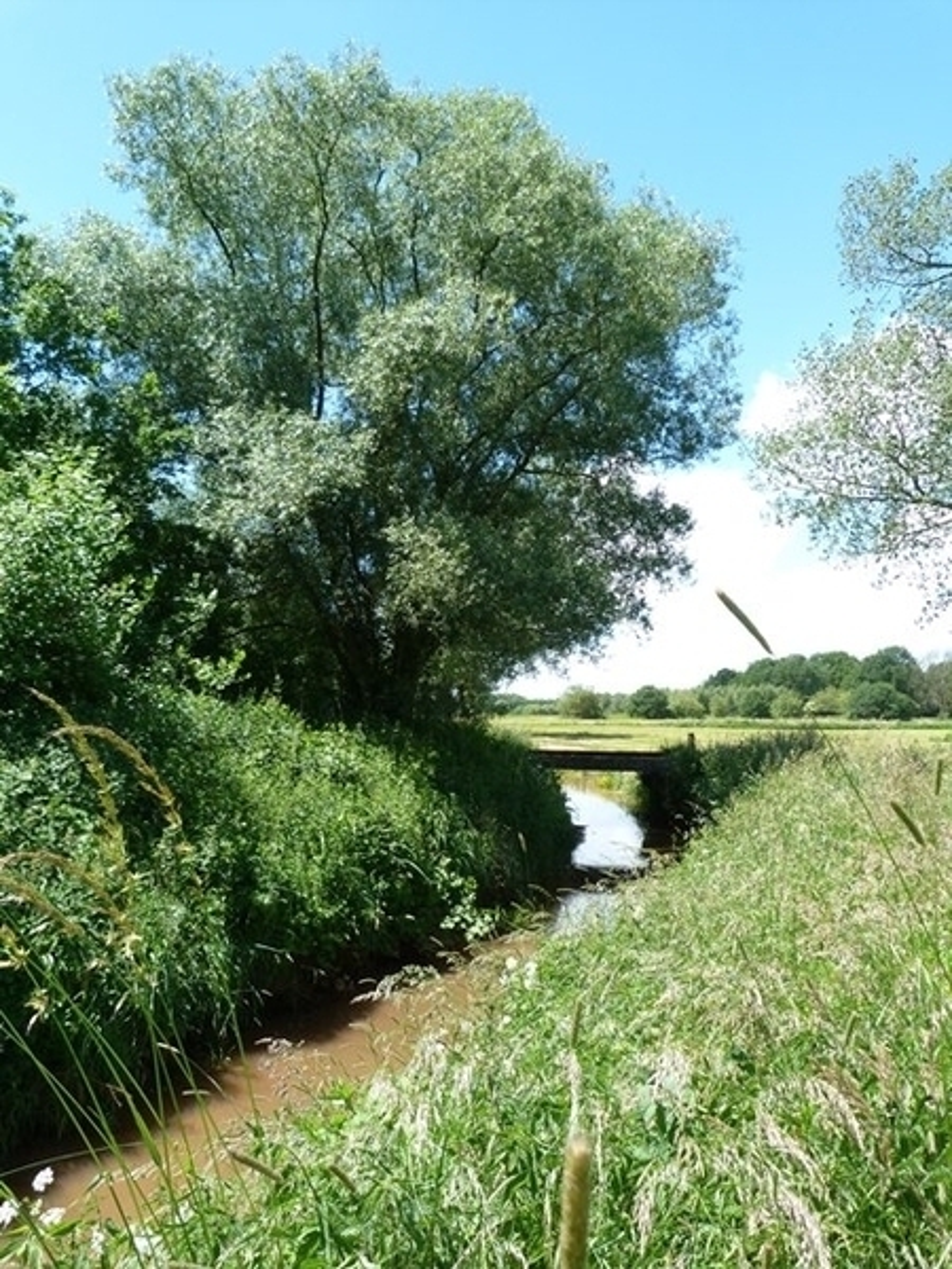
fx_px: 917
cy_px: 634
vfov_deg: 69.4
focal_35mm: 25
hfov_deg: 54.9
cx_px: 476
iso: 80
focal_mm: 4.5
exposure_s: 1/200
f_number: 4
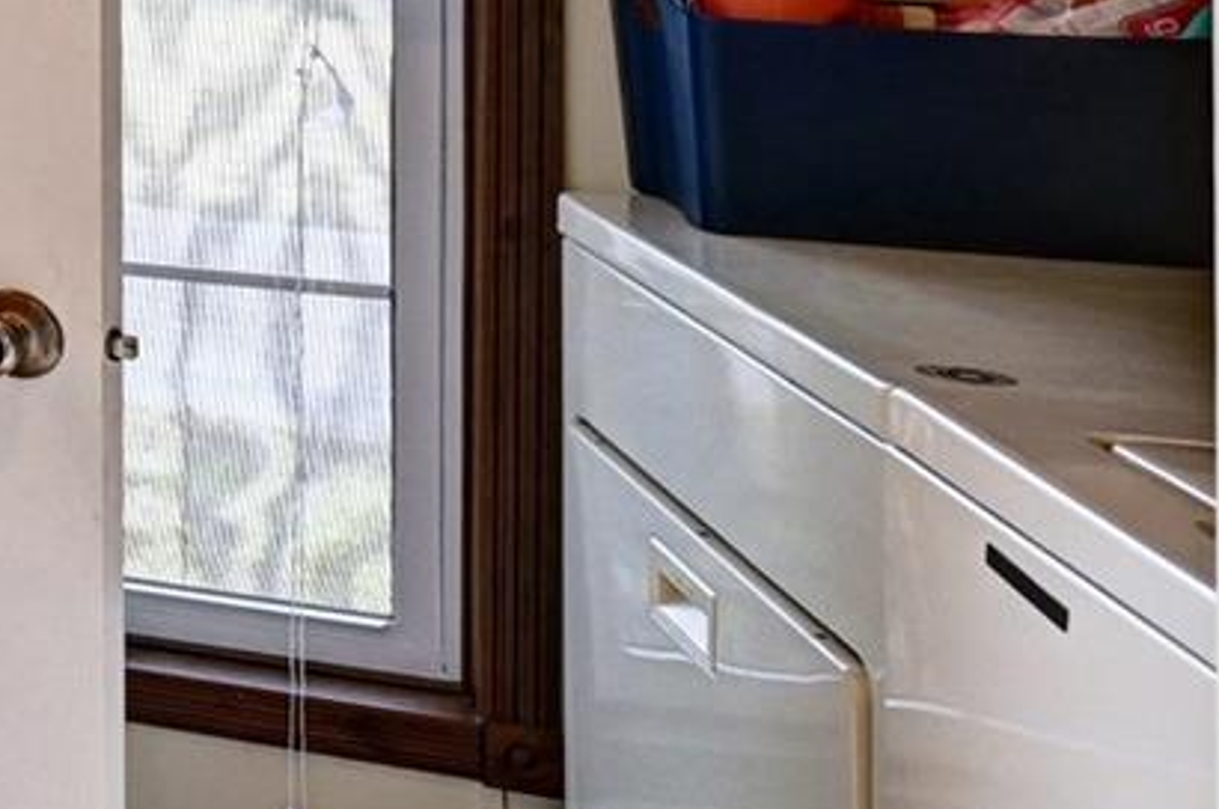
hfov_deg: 16.8
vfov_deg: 18.0
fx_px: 2367
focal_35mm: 70
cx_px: -1475
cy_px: -262
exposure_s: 1/25
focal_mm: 14
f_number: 8
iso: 400
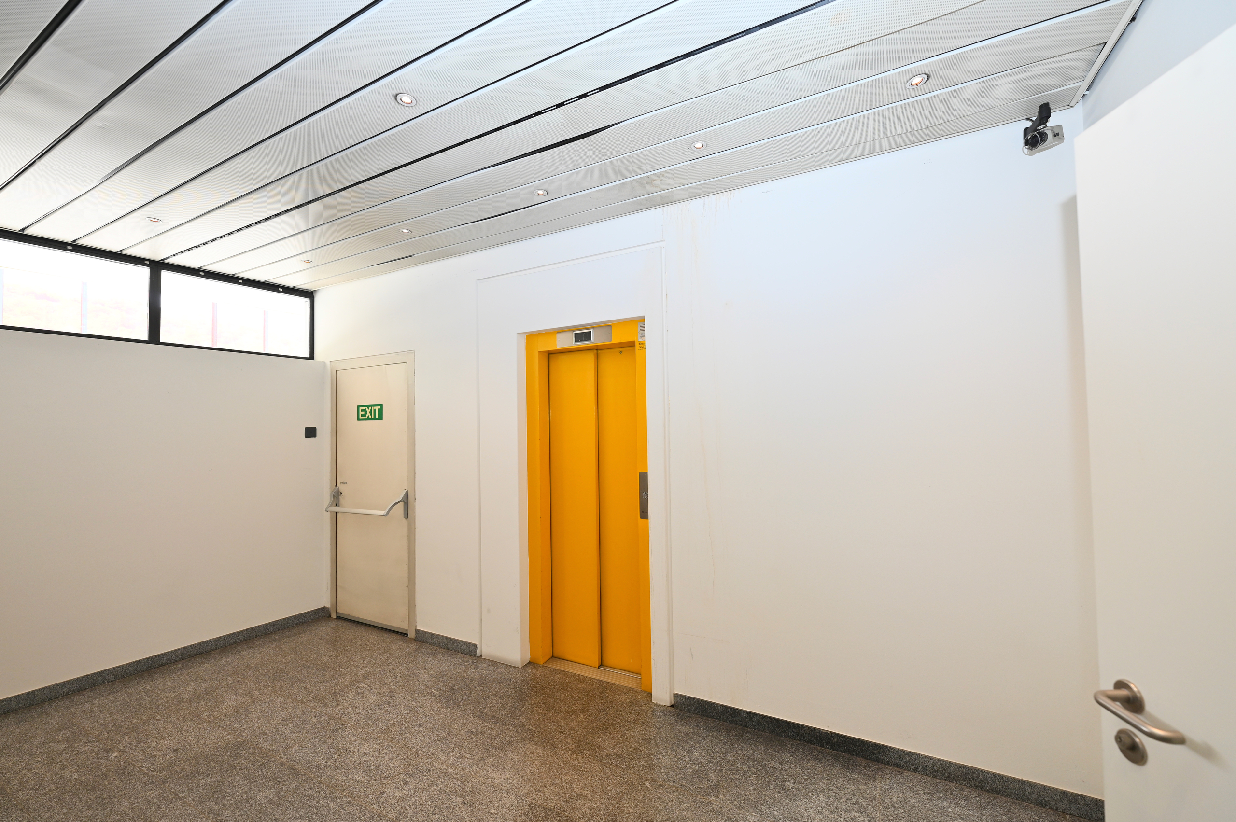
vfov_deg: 81.1
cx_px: 618
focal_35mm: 14
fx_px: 480
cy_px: 411
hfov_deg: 104.3
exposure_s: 1/60
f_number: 4
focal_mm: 14
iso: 200
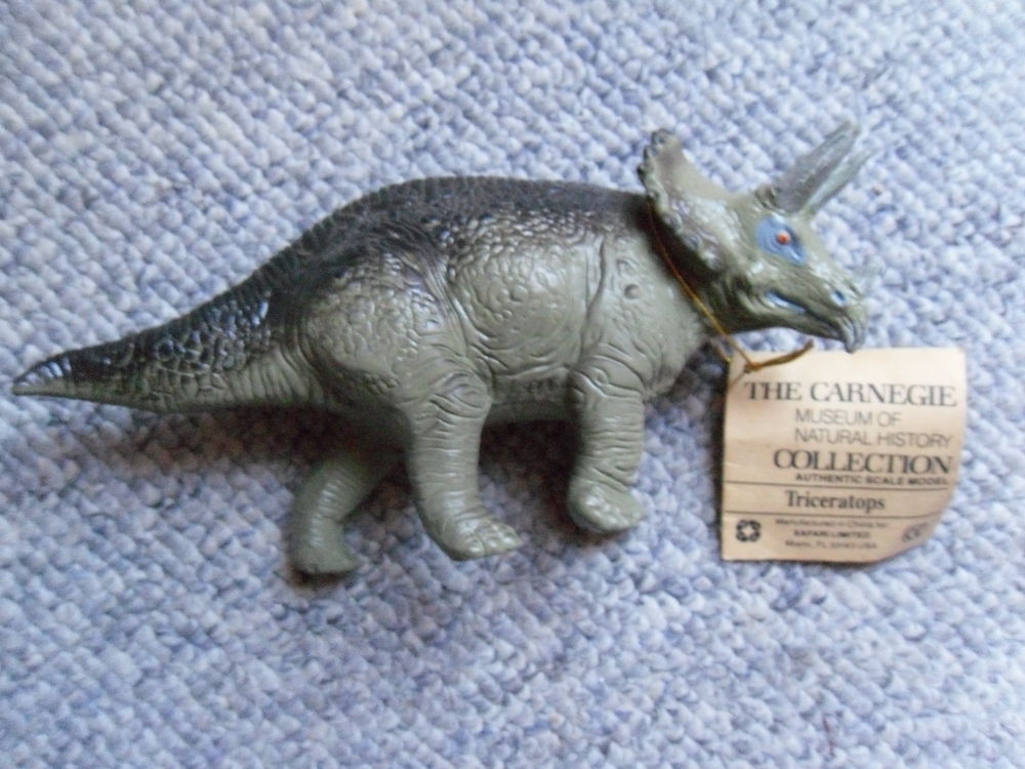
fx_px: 1036
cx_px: 512
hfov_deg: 52.6
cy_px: 384
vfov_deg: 40.7
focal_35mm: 35
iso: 800
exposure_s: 1/11
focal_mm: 6.3
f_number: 3.5
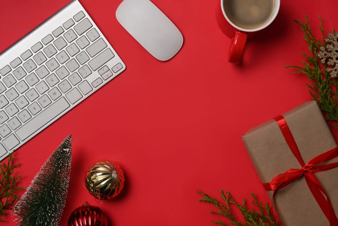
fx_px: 526
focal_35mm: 56
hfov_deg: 35.6
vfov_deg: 24.2
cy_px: 113
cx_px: 169
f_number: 11
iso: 320
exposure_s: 1/50
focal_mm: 56
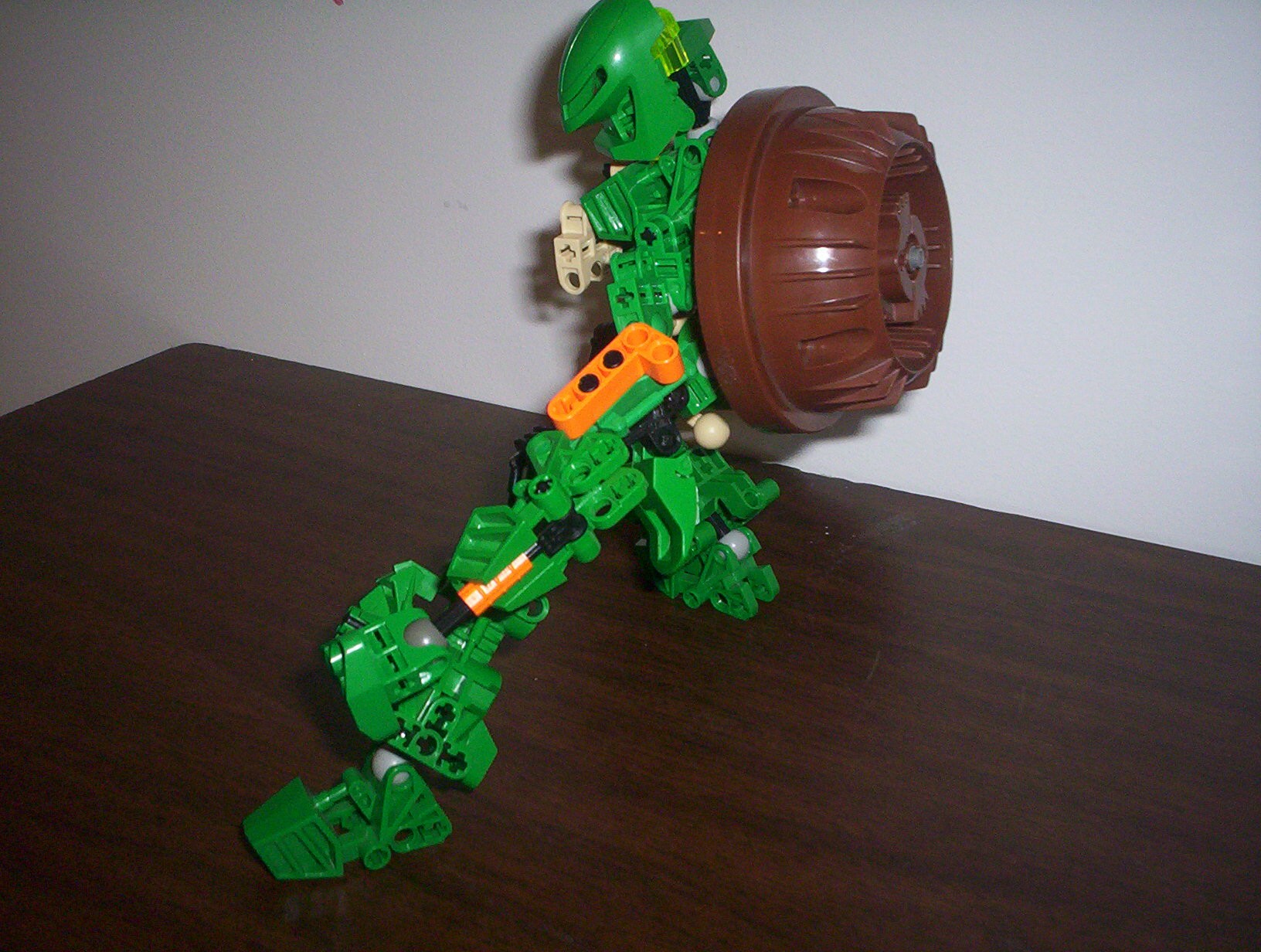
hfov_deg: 48.9
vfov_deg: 37.9
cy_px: 476
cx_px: 630
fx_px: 1388
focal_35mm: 38
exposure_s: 1/60
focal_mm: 4.99
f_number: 4.5
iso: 140
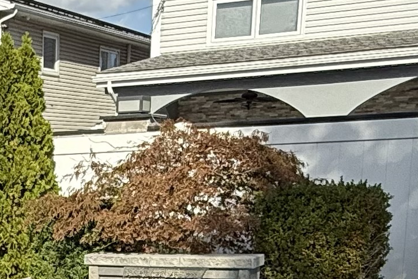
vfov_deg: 15.6
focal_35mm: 81
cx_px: -97
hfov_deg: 22.8
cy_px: 408
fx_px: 940
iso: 50
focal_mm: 2.22
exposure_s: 1/1497
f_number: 2.2
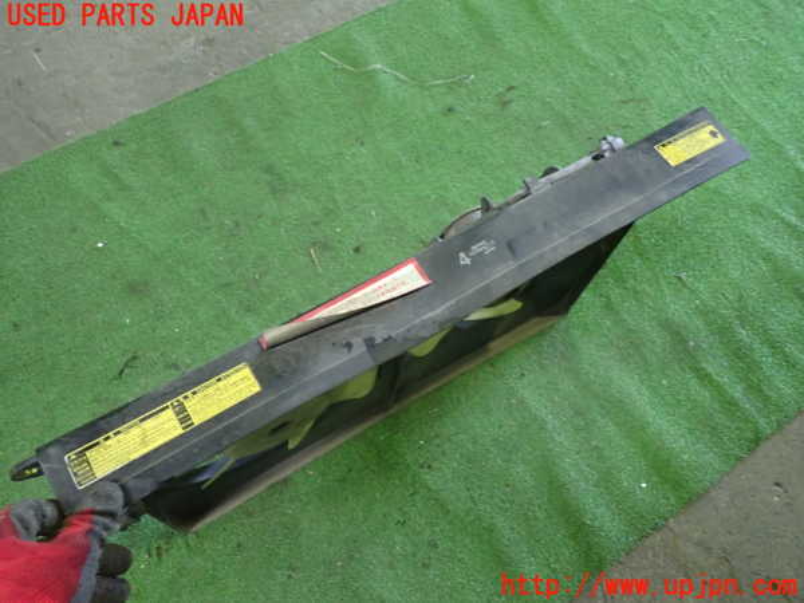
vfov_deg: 46.8
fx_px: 697
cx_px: 402
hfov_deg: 60.0
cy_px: 302
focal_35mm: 30
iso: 800
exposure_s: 1/30
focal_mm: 5.4
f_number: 2.3
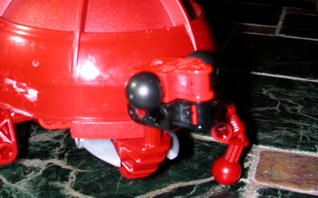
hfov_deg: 30.4
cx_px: 69
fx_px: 572
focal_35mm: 66
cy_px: 58
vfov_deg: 19.6
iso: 100
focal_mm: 5.6
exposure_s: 1/59.9
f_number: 4.5
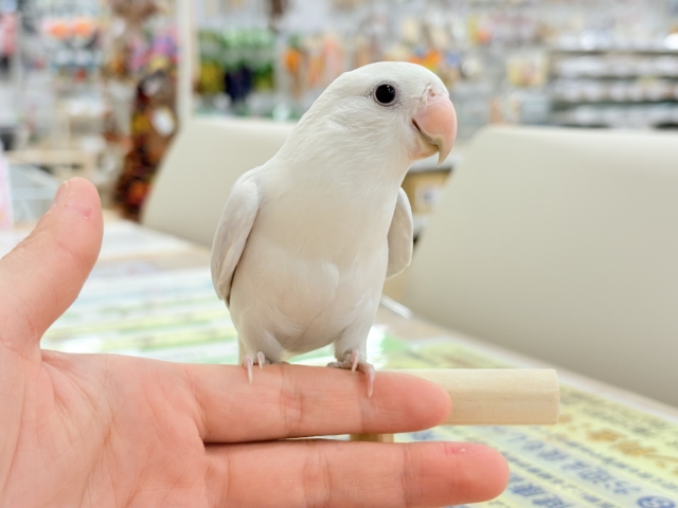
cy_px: 254
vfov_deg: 28.0
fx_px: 1018
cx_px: 339
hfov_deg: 36.8
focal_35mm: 52
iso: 100
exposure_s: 1/100
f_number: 1.6
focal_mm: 5.96
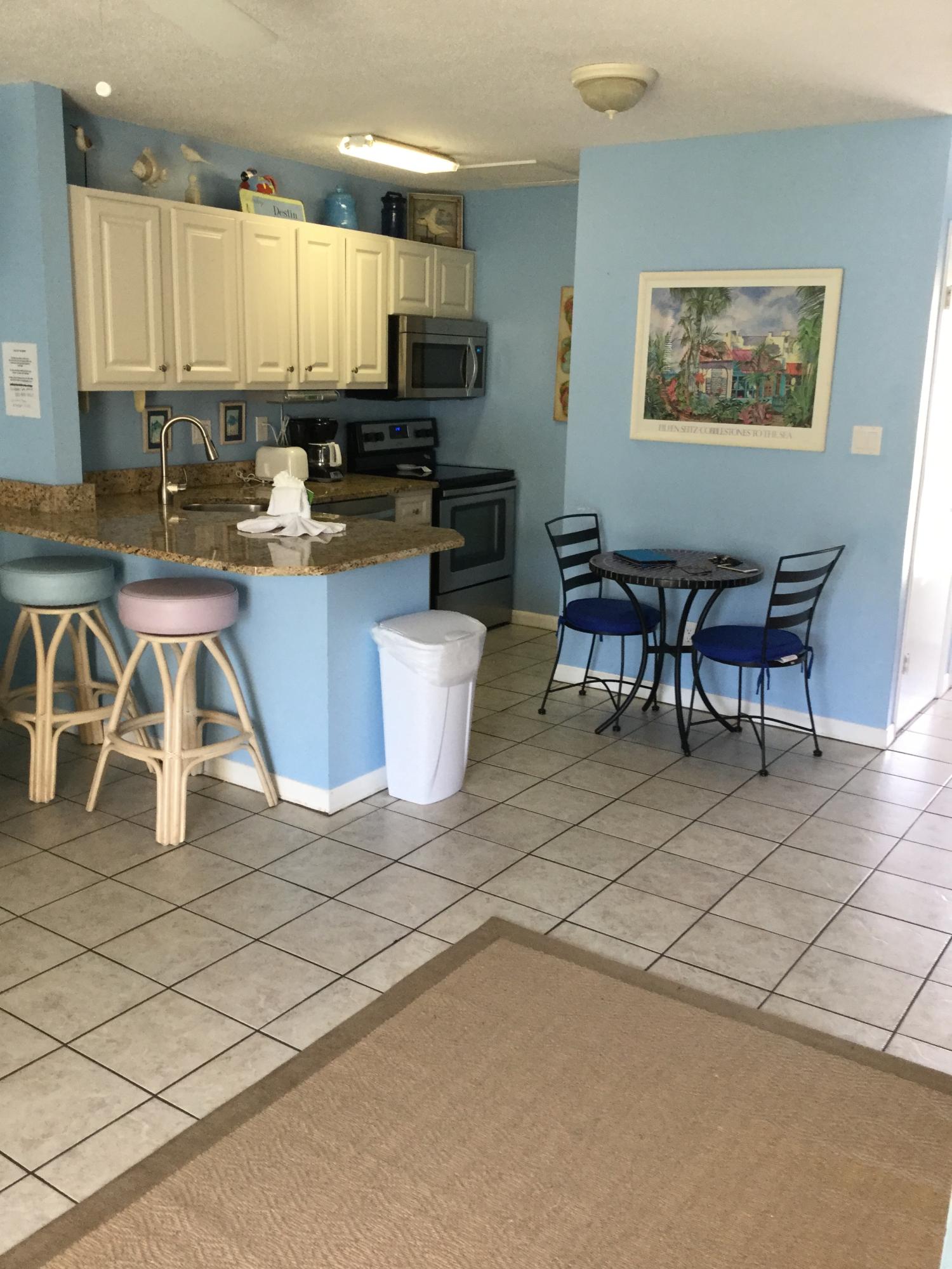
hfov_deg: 45.4
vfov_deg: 58.4
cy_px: 634
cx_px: 476
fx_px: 1137
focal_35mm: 31
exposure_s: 1/30
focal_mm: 3.3
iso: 80
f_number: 2.4
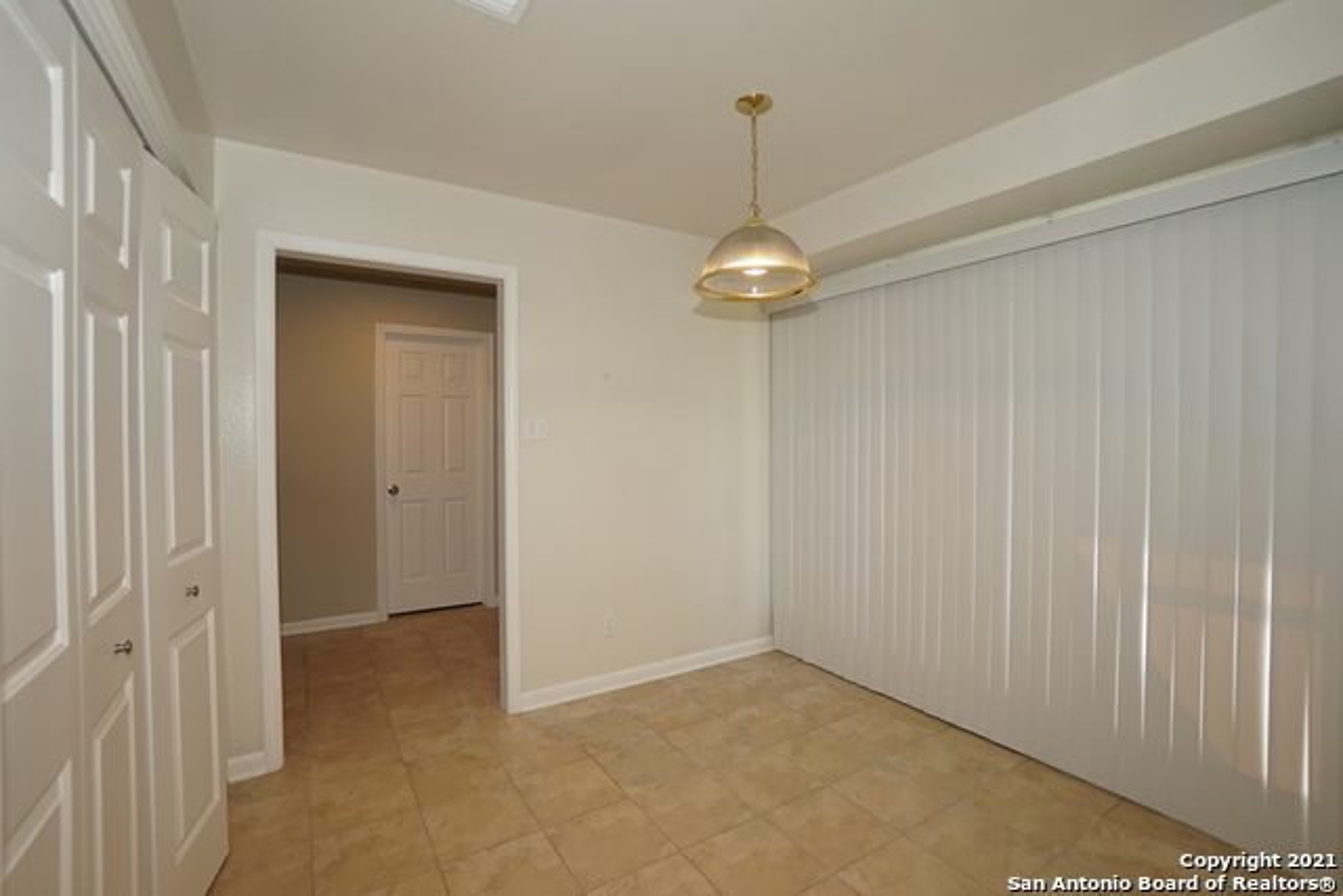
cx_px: 672
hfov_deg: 100.4
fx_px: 560
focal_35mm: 15
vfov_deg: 77.4
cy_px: 448
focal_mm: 10
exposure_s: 1/160
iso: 500
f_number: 4
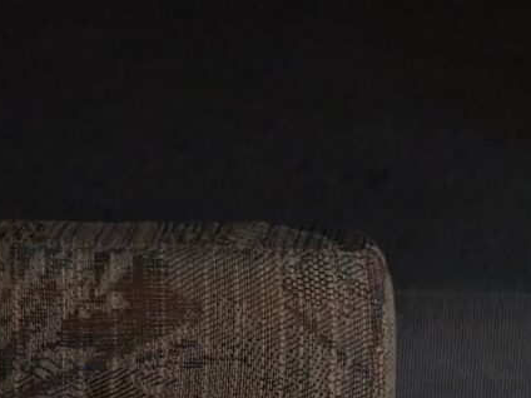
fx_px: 2408
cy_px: -202
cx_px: 263
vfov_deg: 9.2
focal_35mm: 157
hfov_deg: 12.6
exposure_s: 1/3831
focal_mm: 6
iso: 64
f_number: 1.6
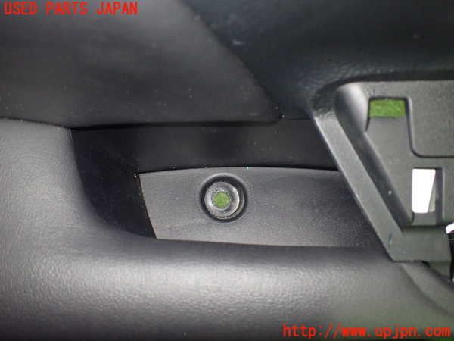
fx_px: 393
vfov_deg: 46.8
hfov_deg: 60.0
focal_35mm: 30
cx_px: 227
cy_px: 170
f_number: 2.3
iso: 800
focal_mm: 5.4
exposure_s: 1/30
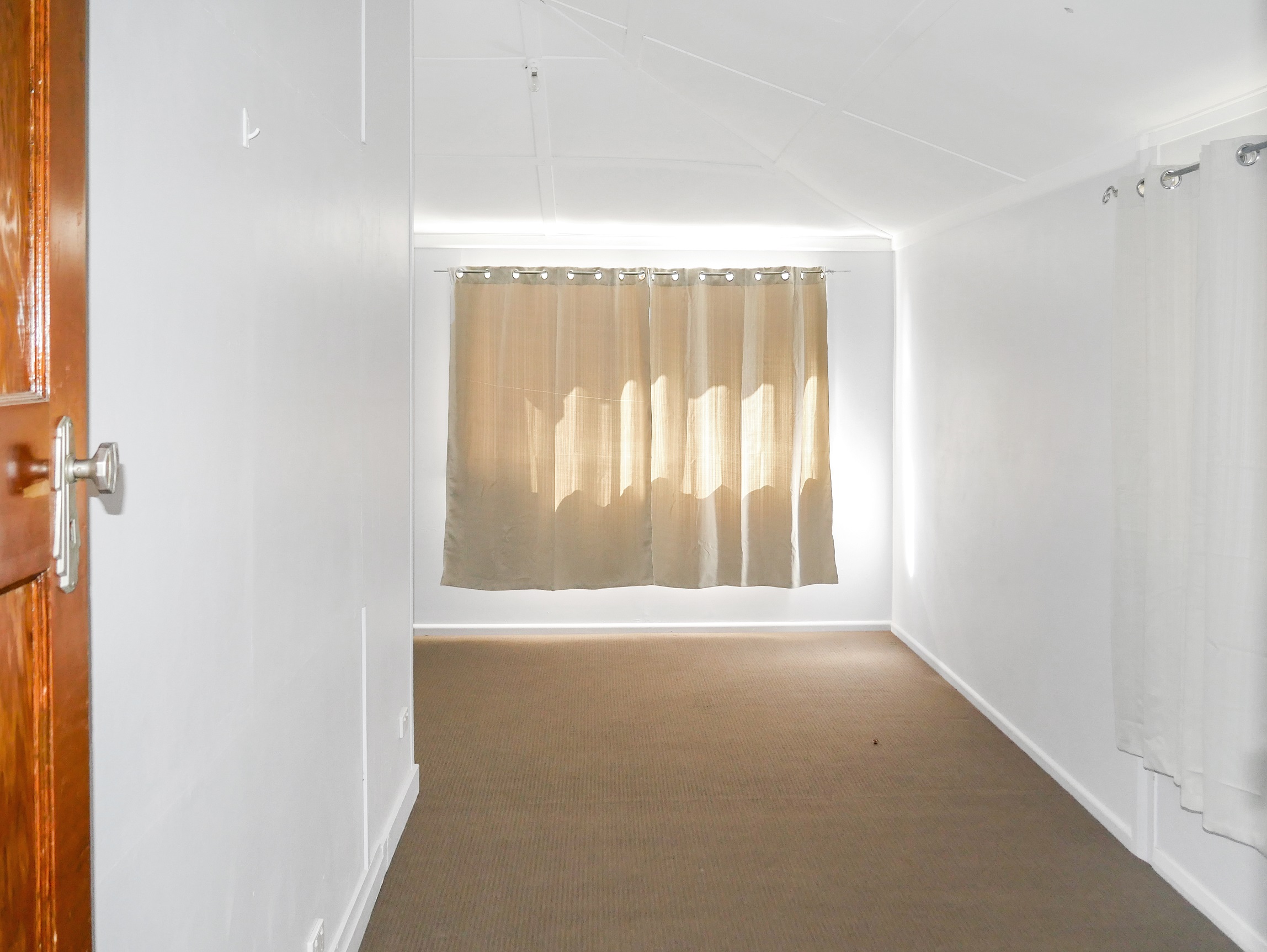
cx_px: 634
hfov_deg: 63.4
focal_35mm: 28
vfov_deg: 49.8
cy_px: 476
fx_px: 1025
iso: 500
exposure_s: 1/60
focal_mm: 14
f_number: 3.5
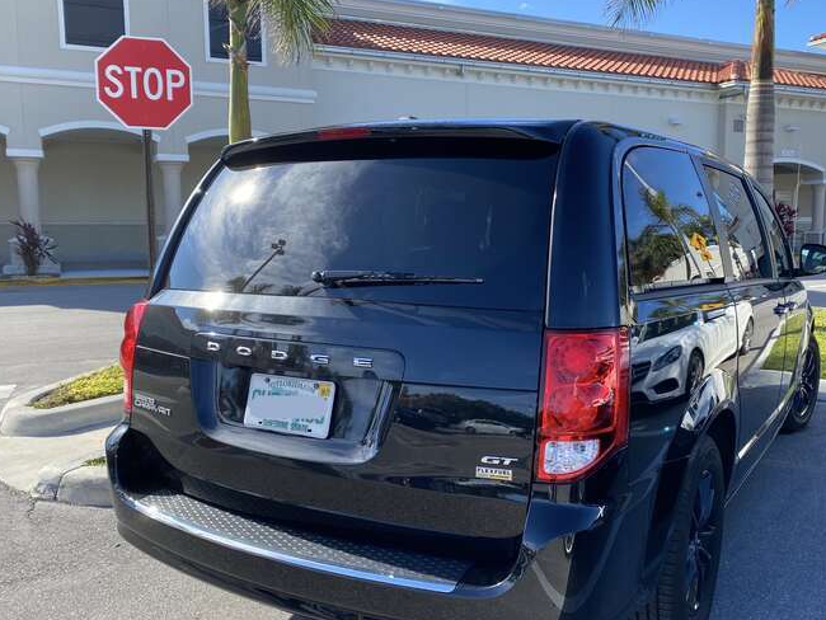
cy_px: 321
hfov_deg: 56.7
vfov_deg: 44.2
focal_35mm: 32
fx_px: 764
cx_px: 455
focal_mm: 4.25
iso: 32
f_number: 1.8
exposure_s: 1/845
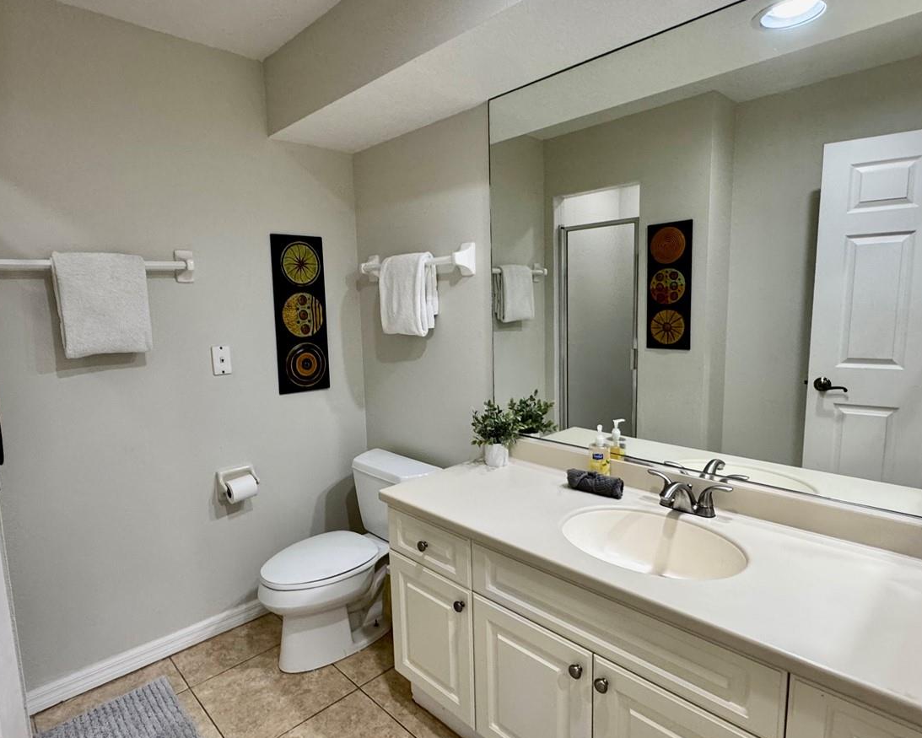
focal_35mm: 20
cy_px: 378
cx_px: 435
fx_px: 546
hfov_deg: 80.3
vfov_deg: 68.1
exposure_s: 1/120
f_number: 2.2
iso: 200
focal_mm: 2.22
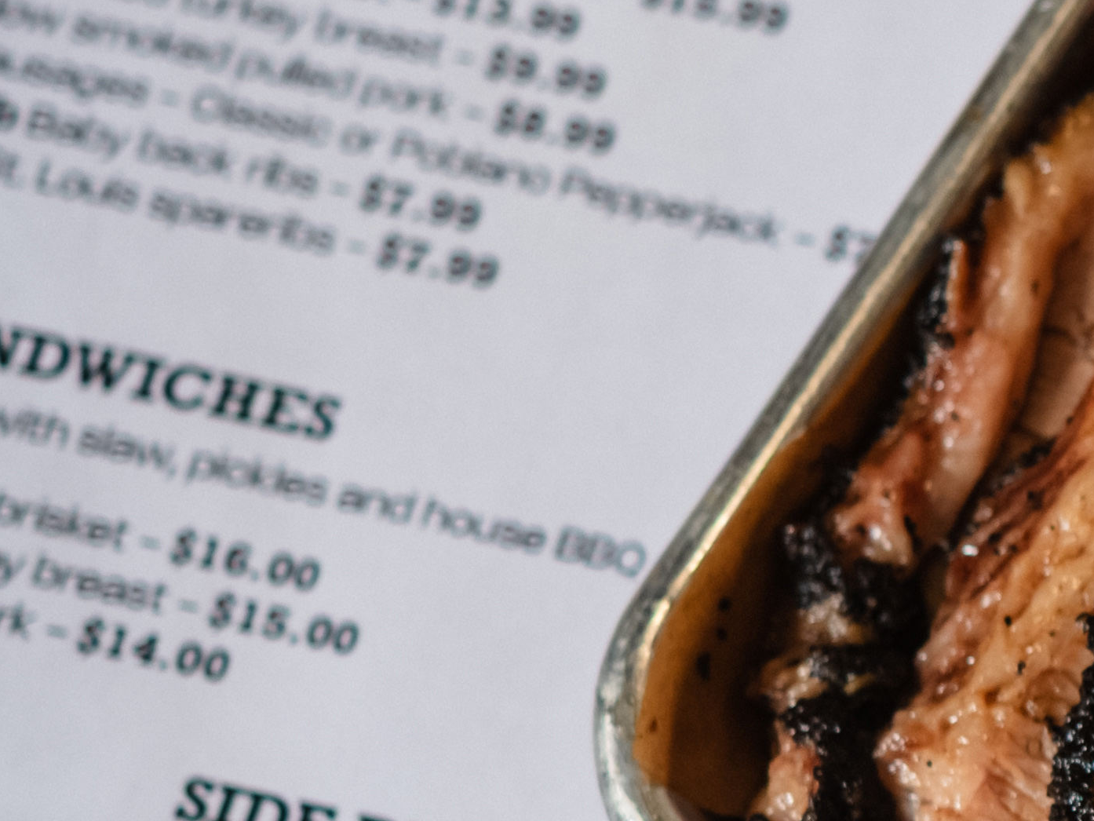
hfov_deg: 7.6
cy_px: 545
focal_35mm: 249
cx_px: 2127
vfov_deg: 6.0
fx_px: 7871
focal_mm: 60
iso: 320
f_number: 4
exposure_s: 1/200
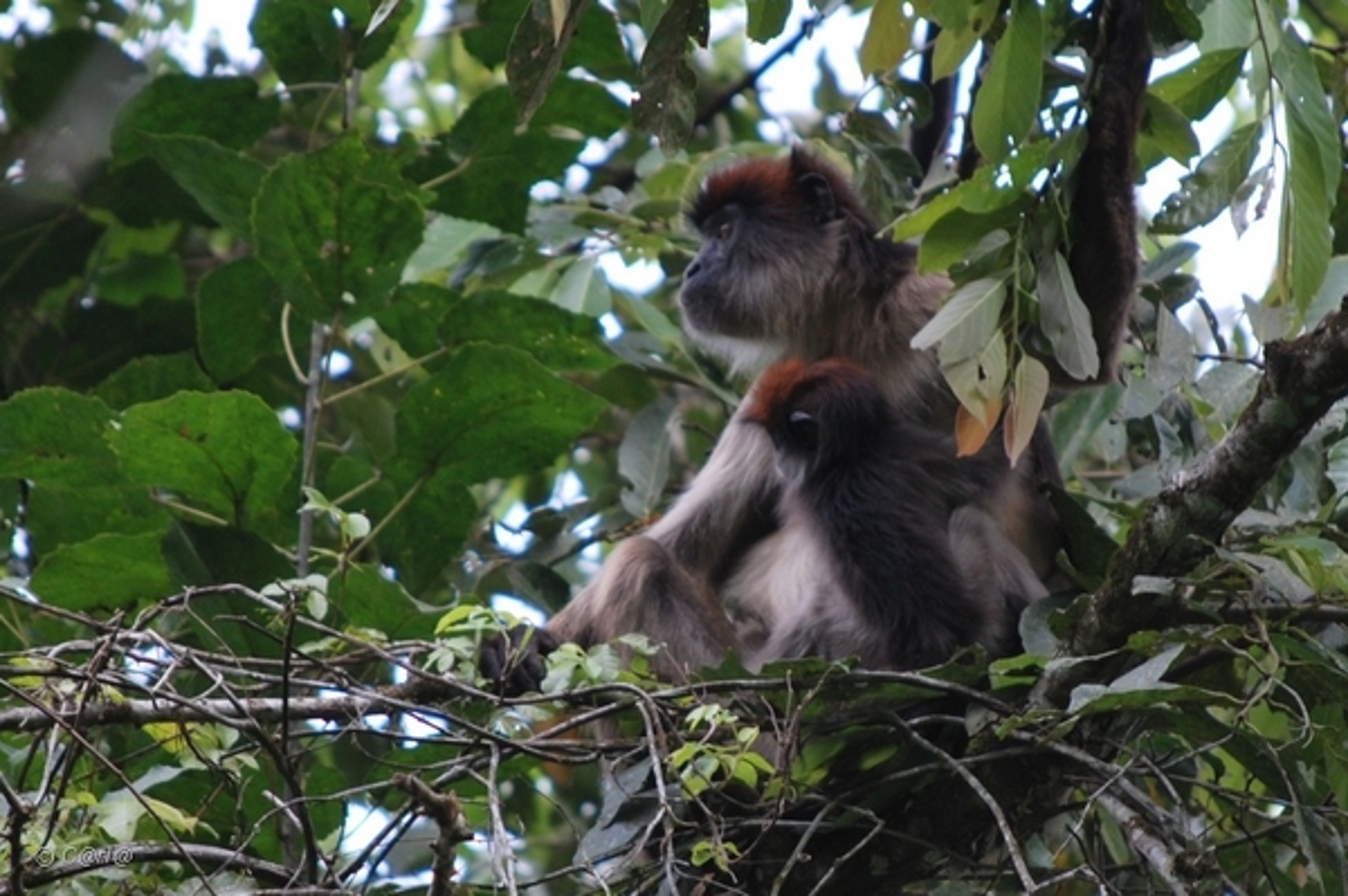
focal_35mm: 300
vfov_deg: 4.6
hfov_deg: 6.9
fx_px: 11224
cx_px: 674
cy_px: 448
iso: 200
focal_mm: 200
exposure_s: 1/160
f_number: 5.6
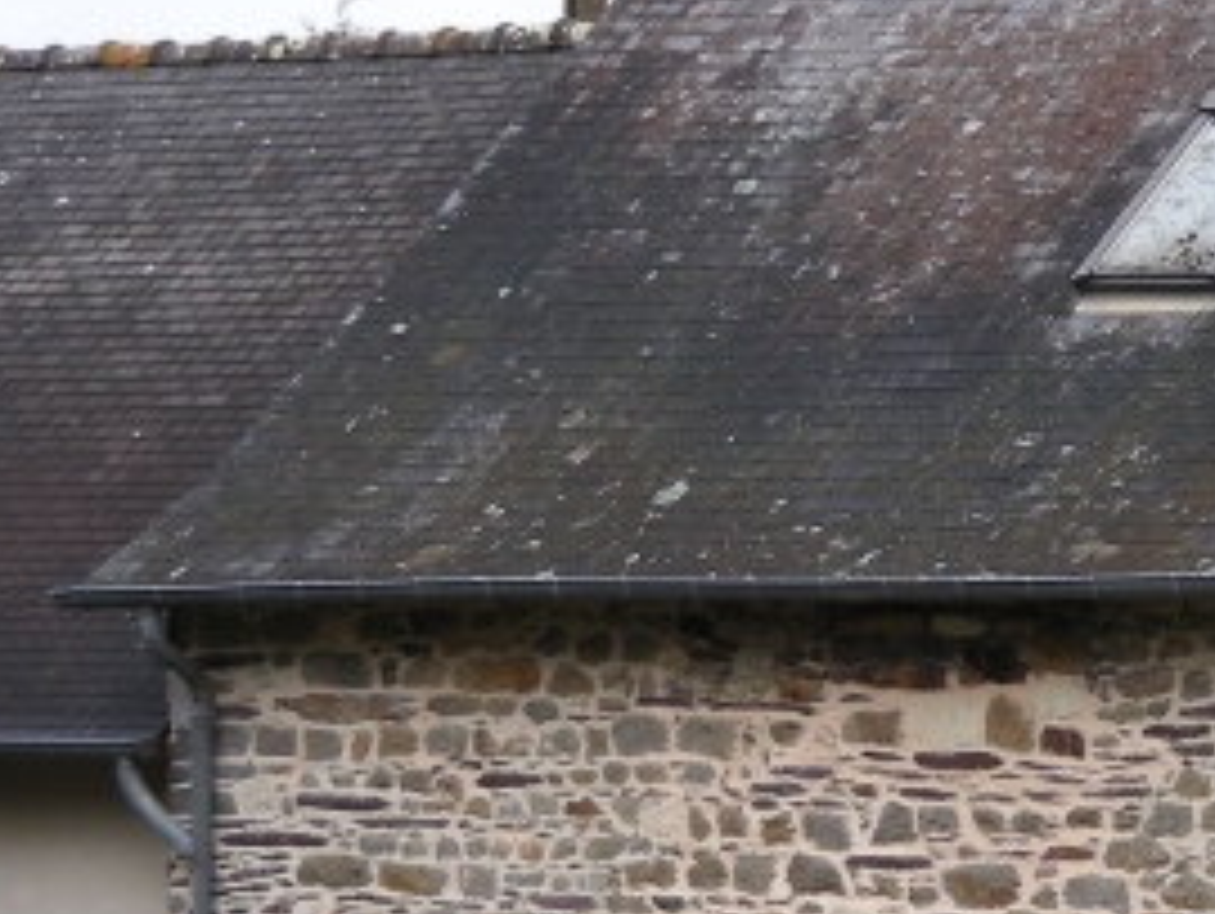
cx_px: 1336
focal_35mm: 285
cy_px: 477
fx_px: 10012
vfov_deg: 5.2
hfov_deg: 6.9
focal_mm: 18.9
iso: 50
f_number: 3.5
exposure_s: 1/160
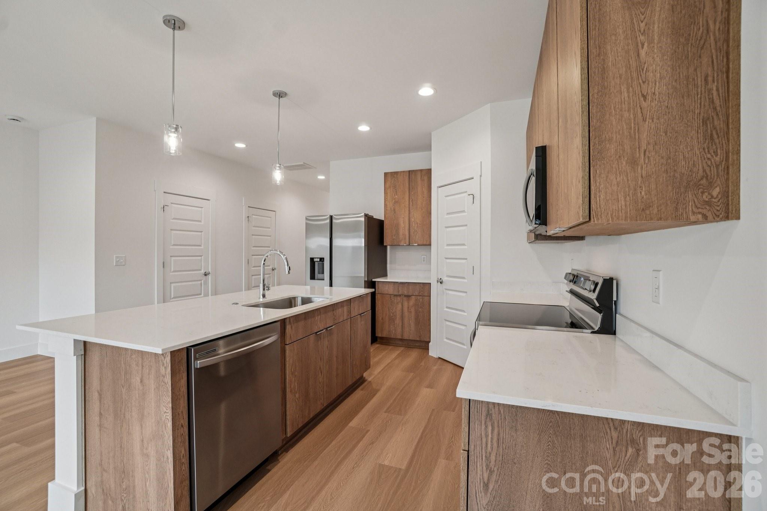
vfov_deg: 77.3
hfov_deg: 100.4
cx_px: 384
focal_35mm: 15
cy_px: 256
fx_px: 320
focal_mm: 10
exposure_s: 1/20
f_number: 8
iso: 400
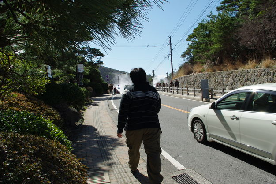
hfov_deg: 65.5
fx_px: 215
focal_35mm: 28
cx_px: 140
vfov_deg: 46.4
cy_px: 92
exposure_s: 1/250
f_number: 9.5
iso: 200
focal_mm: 18
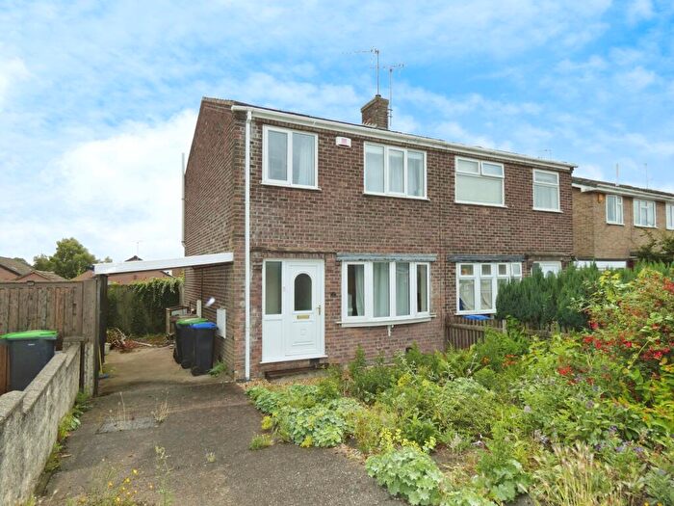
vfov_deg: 66.0
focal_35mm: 20
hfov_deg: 81.7
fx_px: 389
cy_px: 253
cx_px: 337
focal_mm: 3.6
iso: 80
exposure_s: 1/640
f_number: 2.8
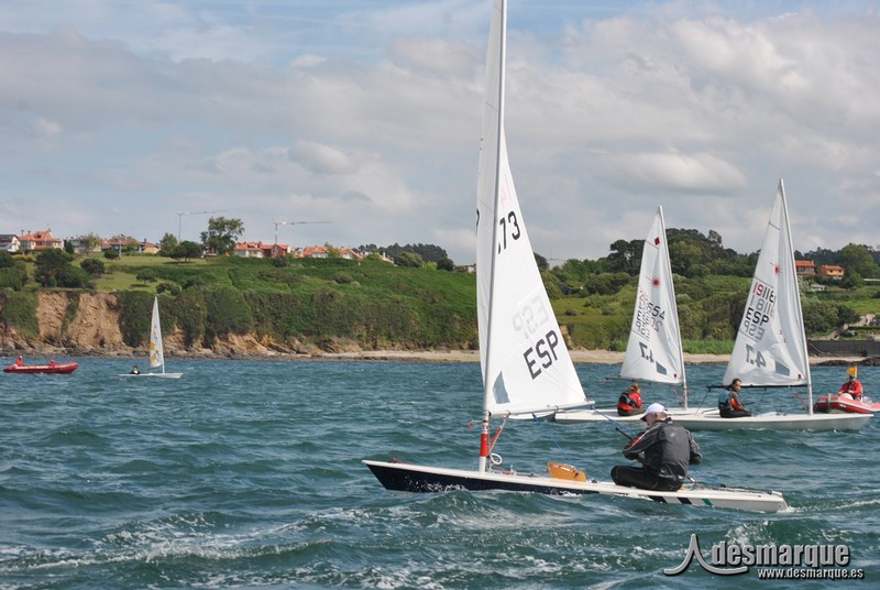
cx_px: 440
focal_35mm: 82
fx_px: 2020
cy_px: 295
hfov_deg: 24.6
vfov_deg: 16.6
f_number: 9
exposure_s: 1/320
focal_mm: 55
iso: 100
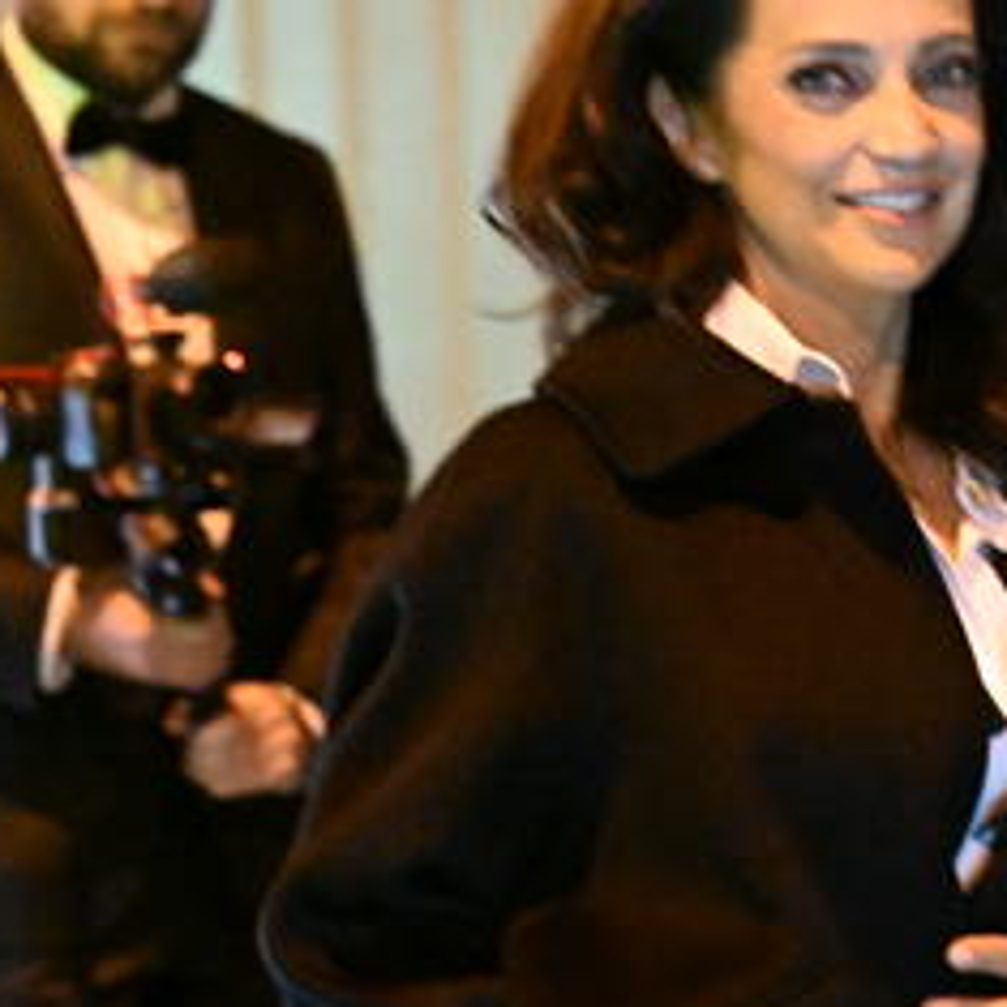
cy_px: 574
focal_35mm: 175
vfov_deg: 10.0
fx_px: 5760
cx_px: 1354
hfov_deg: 9.8
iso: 20000
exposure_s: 1/60
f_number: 3.2
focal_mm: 70
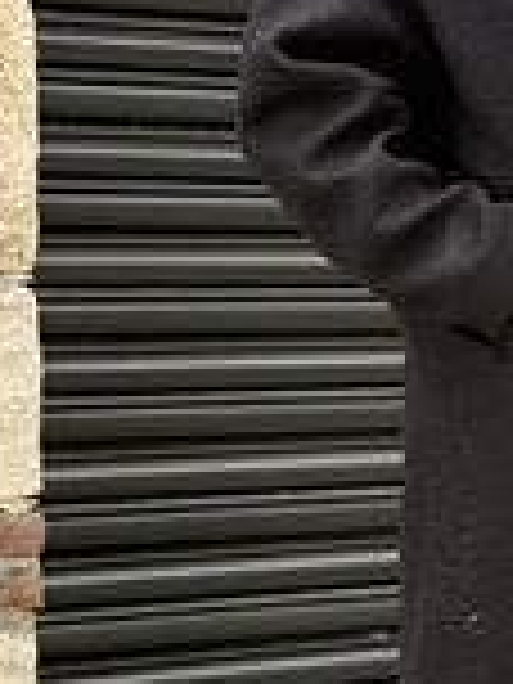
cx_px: 616
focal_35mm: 147
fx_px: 2905
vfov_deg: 13.4
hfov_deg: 9.9
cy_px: 459
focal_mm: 6.76
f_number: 1.78
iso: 80
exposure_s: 1/747
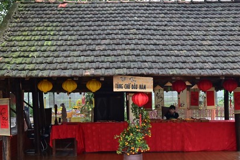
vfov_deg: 24.1
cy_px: 104
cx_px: 119
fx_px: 373
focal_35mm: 56
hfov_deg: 35.7
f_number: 5
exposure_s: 1/320
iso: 500
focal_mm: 35
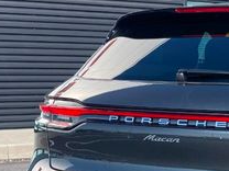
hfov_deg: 22.3
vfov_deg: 17.0
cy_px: 135
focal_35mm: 86
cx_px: 198
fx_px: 569
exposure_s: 1/1043
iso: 20
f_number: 1.8
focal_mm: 3.99
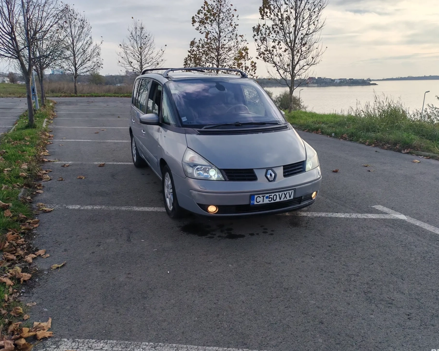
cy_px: 177
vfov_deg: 50.0
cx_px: 240
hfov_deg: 60.3
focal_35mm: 29
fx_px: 377
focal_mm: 5.52
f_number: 1.95
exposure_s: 1/1600
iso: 50
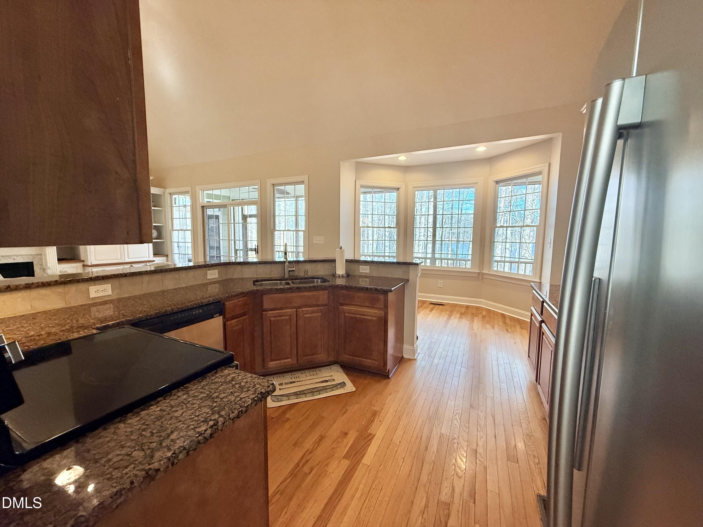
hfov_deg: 102.1
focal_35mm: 14
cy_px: 264
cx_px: 352
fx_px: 284
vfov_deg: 85.7
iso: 200
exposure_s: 1/120
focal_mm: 2.22
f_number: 2.2
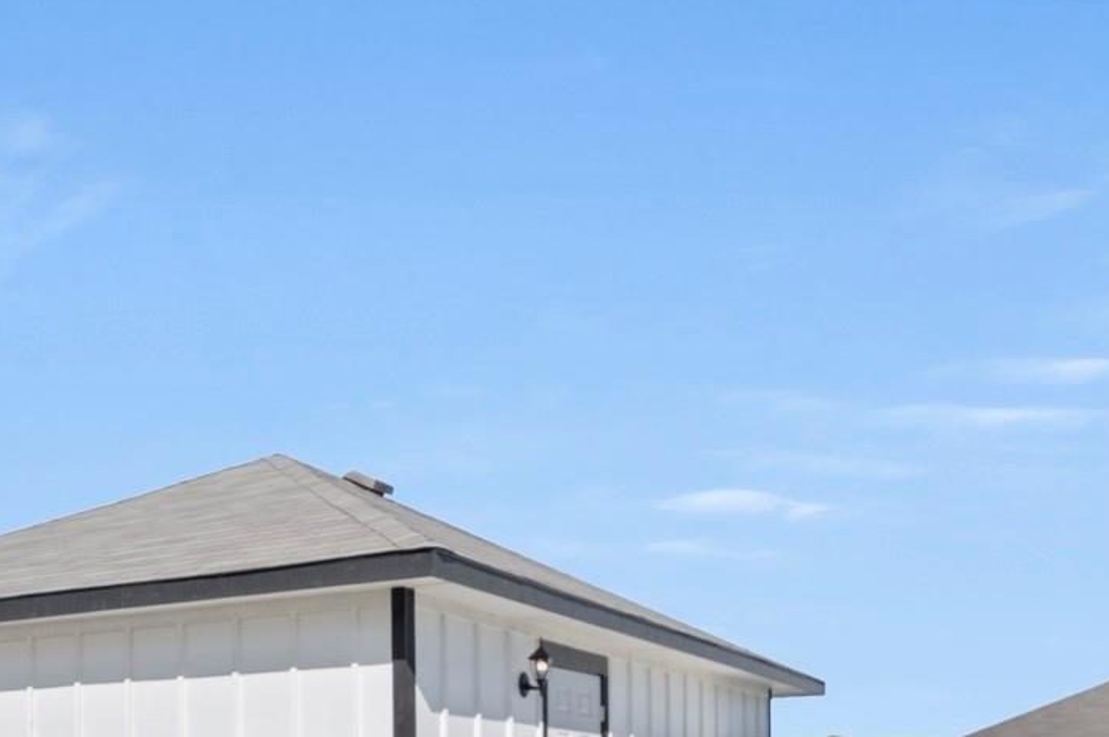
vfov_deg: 16.1
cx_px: 341
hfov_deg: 24.3
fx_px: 2554
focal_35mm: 83
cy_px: 756
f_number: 8
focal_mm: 24
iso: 400
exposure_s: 1/640
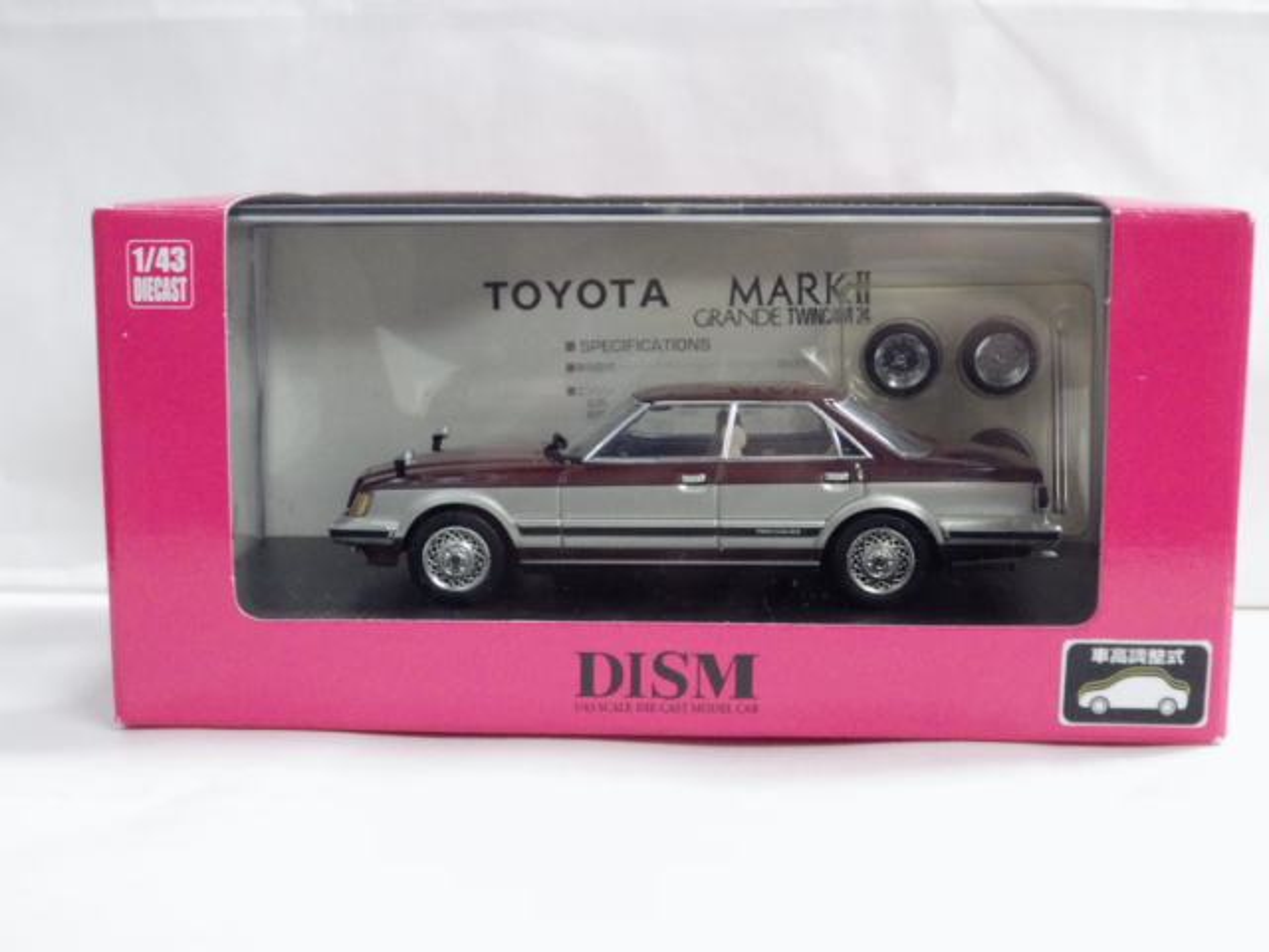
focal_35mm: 50
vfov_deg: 29.1
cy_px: 476
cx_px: 634
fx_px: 1833
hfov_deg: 38.2
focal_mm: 9
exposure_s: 1/30
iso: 800
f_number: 3.8
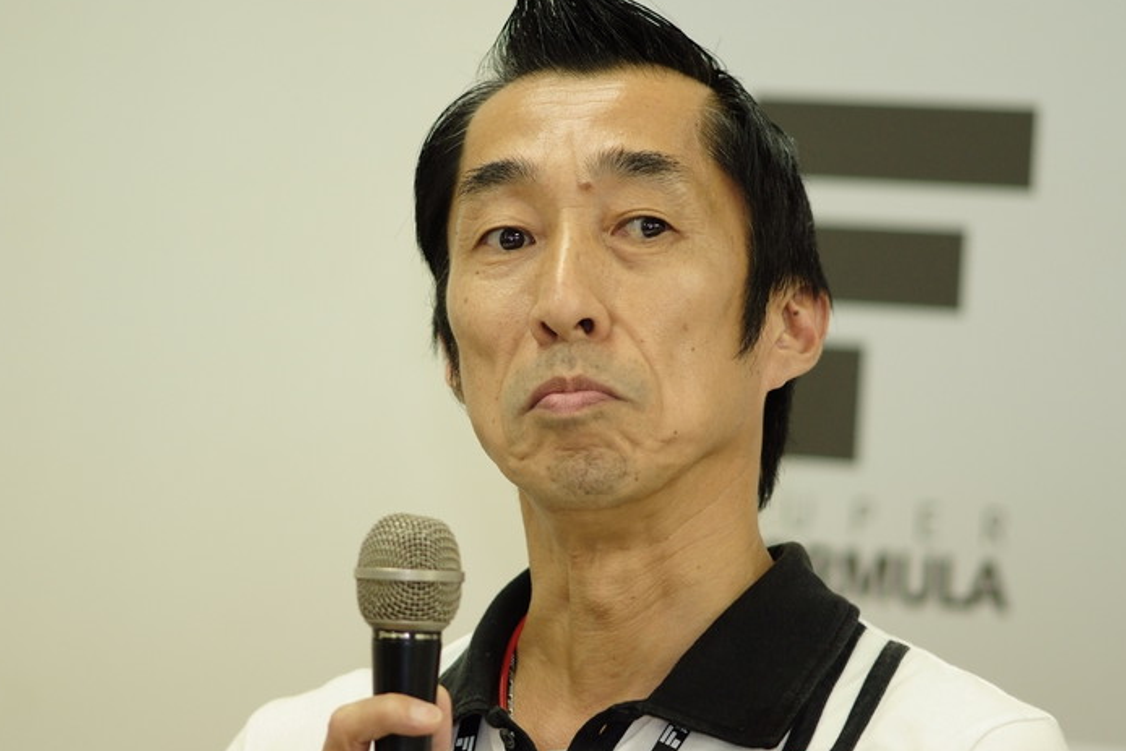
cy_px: 365
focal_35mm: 280
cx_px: 563
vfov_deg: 4.9
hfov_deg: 7.4
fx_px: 8759
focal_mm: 180
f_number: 2.8
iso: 800
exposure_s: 1/125
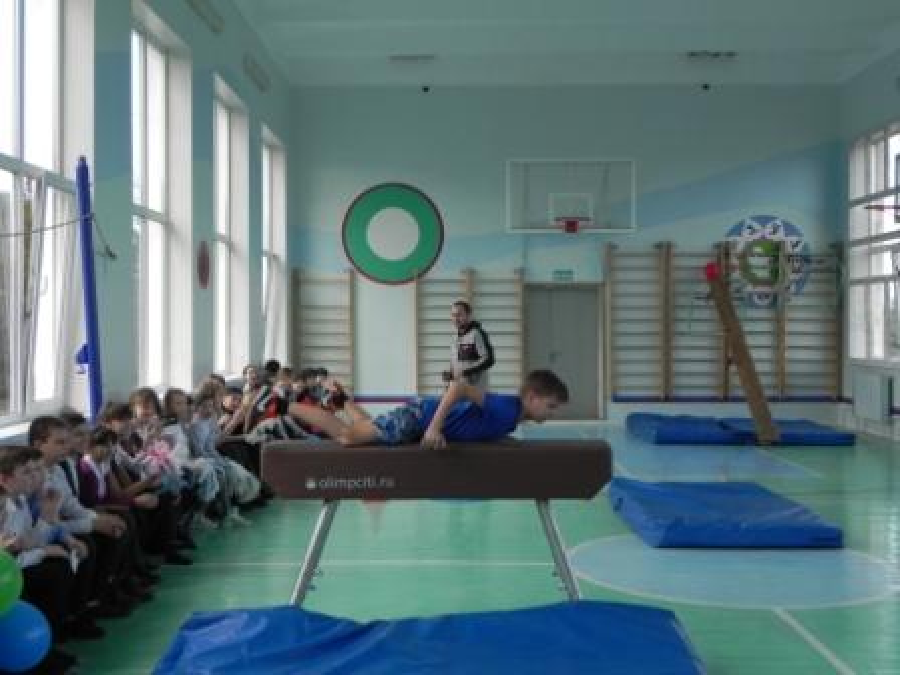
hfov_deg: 45.8
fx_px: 1066
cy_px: 338
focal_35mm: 41
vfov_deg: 35.1
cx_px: 450
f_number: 3.2
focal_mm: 7.3
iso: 160
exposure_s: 1/204
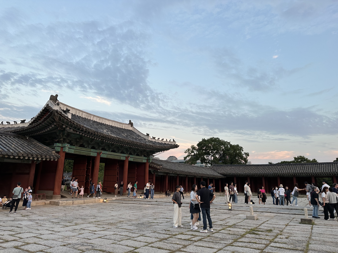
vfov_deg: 56.8
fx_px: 234
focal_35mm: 24
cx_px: 169
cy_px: 126
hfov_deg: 71.6
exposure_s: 1/121
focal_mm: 6.86
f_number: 1.78
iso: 64
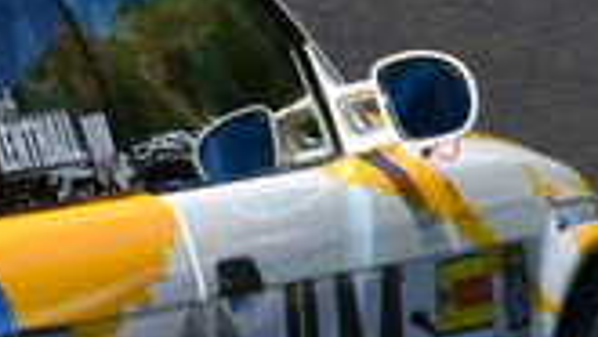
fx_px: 48259
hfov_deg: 0.7
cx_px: -580
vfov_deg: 0.4
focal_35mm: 3042
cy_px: 31
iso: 500
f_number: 13
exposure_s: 1/640
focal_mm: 400
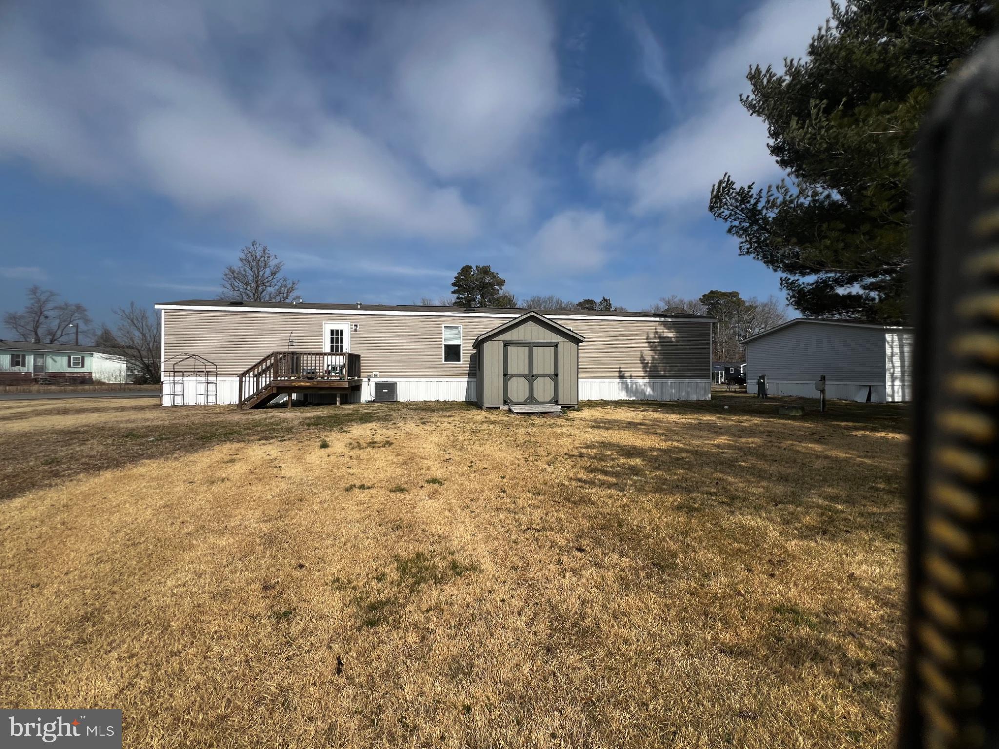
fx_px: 375
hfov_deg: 106.2
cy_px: 374
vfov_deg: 89.9
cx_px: 500
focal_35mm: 13
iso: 32
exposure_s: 1/3425
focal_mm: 1.57
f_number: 1.8
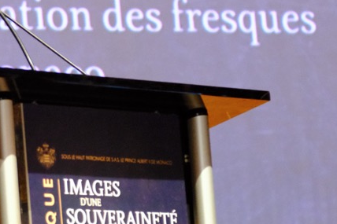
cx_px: -34
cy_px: 44
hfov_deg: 6.8
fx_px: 2826
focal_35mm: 302
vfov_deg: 4.5
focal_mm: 67.1
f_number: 4
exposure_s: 1/100
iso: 4000
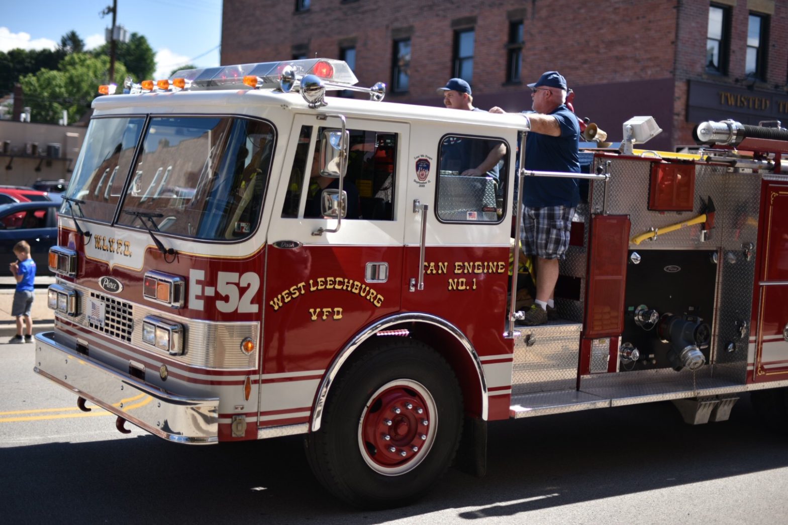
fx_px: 1094
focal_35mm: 50
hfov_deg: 39.6
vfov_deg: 27.0
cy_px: 262
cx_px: 394
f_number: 1.4
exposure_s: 1/4000
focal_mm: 50
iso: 100
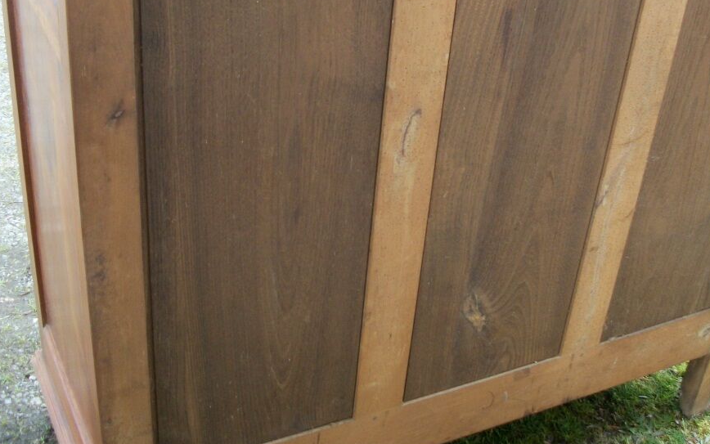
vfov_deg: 25.8
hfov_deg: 40.2
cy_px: 202
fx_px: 968
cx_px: 394
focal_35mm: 50
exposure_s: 1/125
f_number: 2.9
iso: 80
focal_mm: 5.7
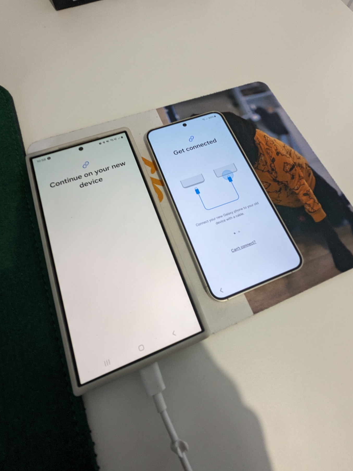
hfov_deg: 74.7
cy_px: 223
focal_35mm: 17
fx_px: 231
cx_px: 184
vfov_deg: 91.0
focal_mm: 2.35
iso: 107
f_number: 2.2
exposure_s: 1/26.2
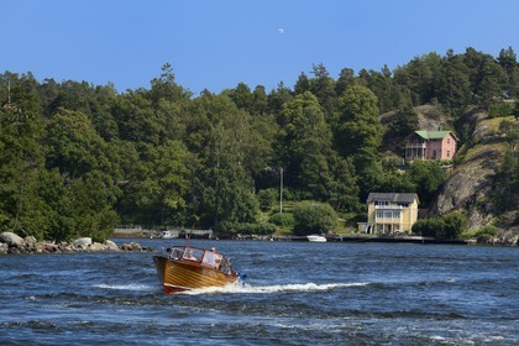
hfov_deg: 10.3
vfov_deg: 6.9
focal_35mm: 200
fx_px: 2883
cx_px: 260
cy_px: 173
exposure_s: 1/400
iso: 200
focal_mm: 200
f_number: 11
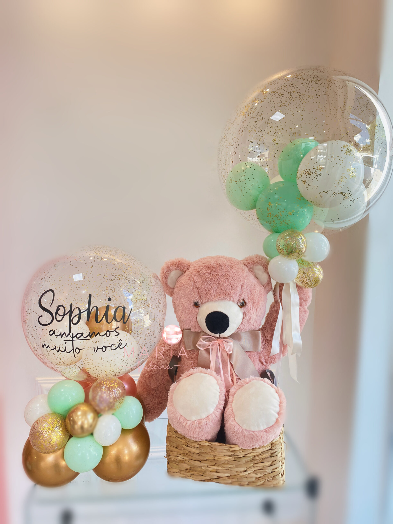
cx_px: 196
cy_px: 262
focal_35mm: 26
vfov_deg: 67.3
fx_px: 394
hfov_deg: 53.1
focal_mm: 4.25
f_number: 1.8
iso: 64
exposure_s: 1/121
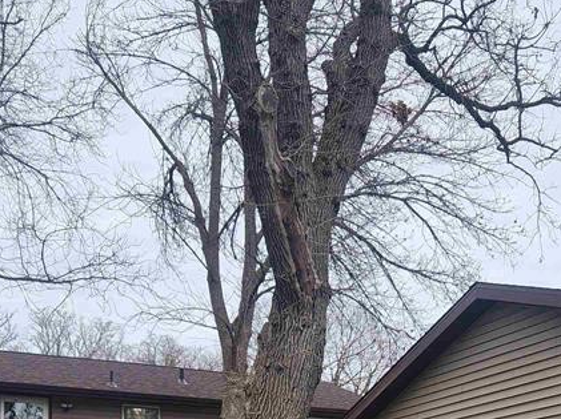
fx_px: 907
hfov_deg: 34.1
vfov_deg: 24.0
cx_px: 376
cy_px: 483
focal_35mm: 56
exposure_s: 1/446
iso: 20
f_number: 1.8
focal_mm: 5.4
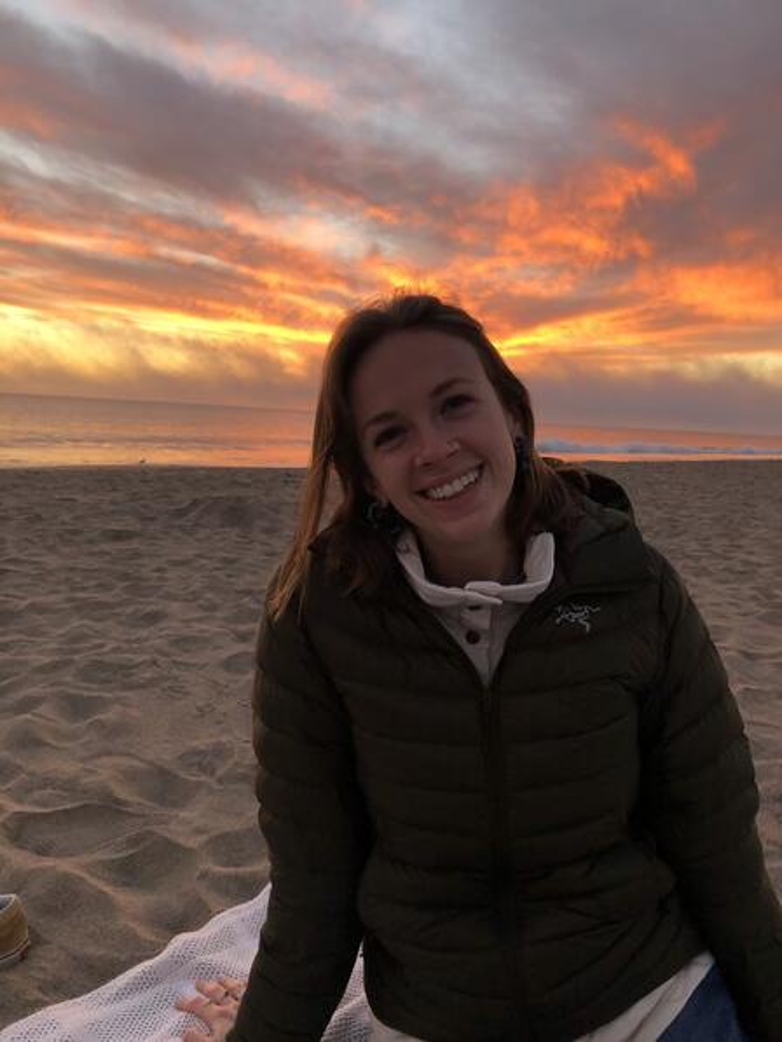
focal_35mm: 28
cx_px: 391
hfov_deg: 49.8
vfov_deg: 63.4
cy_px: 521
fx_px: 843
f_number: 1.8
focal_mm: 4
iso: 32
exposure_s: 1/120
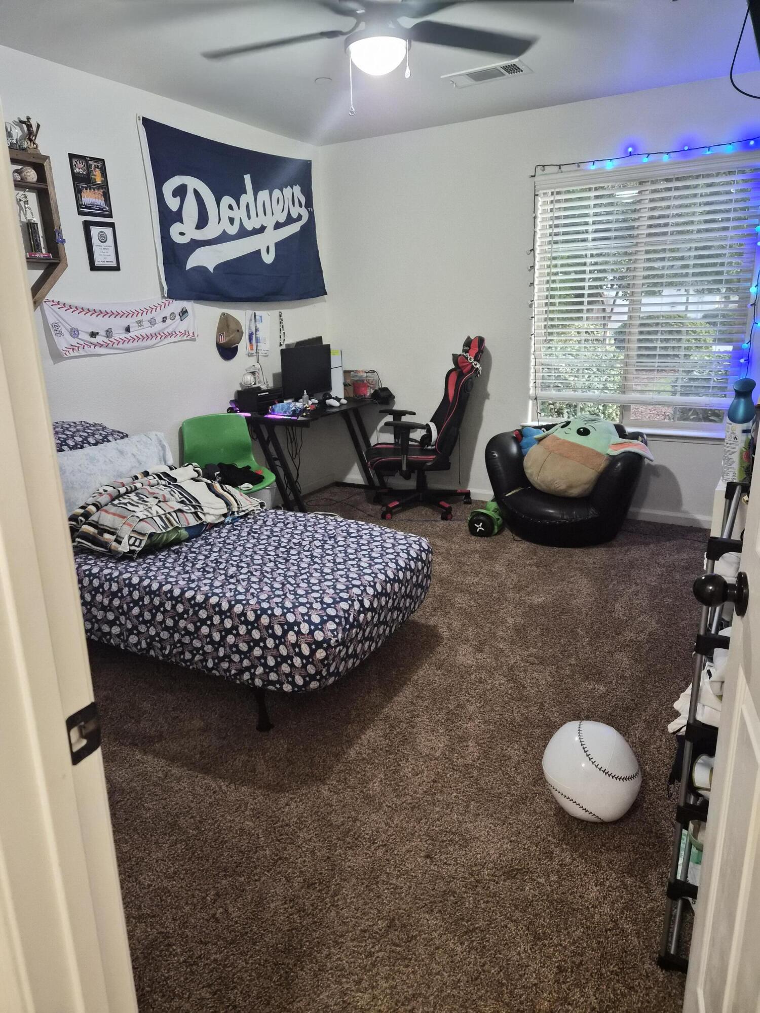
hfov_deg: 58.9
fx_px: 673
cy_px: 506
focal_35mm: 23
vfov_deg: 73.9
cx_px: 380
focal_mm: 5.4
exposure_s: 1/120
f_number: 1.8
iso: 1600
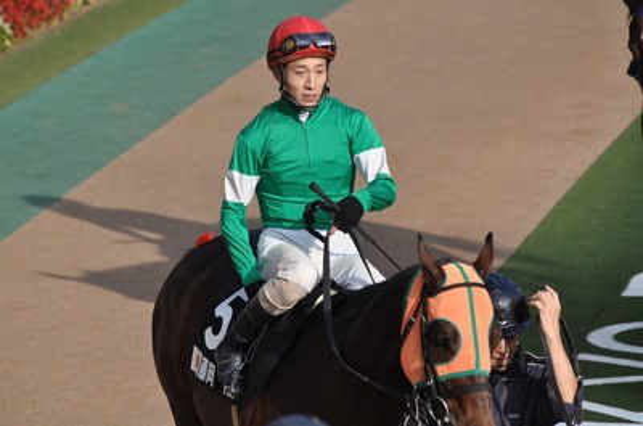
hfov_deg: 6.9
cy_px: 213
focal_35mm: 300
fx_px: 5348
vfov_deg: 4.6
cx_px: 322
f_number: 5.3
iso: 500
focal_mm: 200
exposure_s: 1/2000
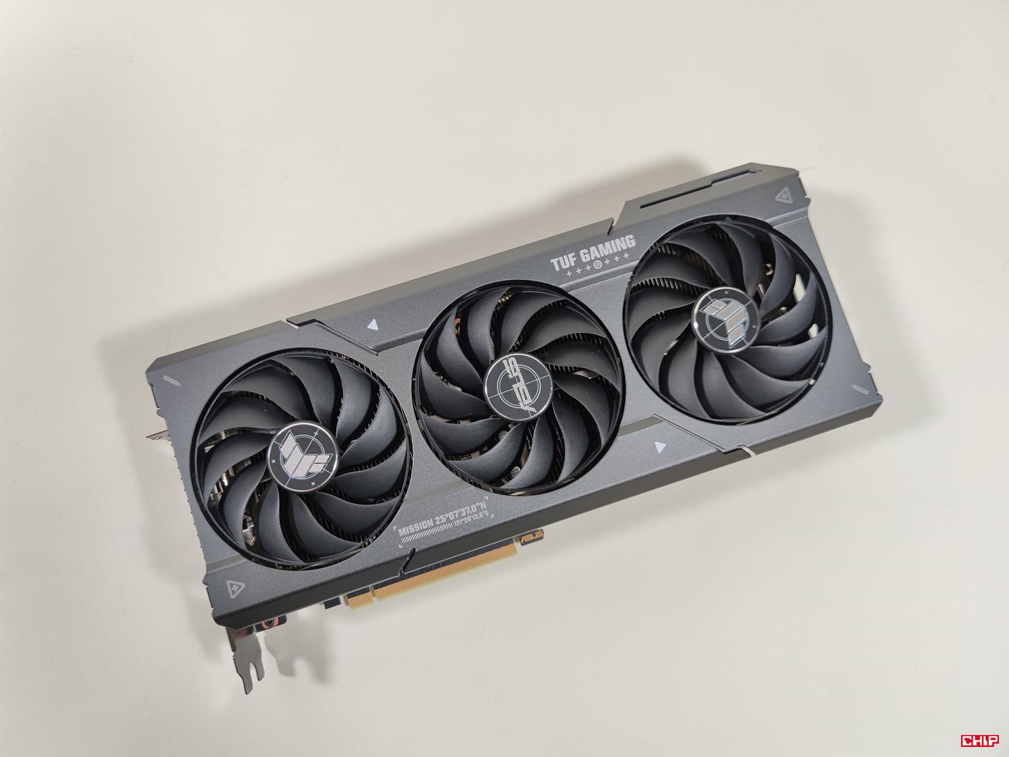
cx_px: 504
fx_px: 729
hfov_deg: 69.4
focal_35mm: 25
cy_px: 378
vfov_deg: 54.9
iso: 82
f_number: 1.85
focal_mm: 6.78
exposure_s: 1/100
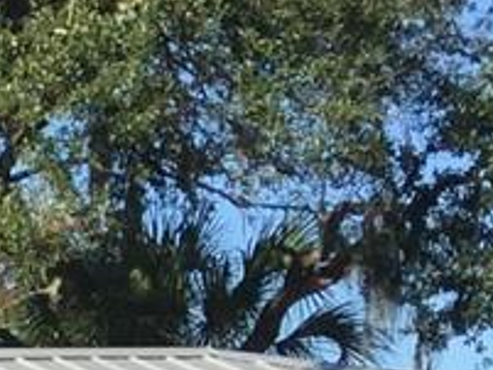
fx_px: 3292
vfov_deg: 6.2
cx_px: -1246
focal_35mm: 231
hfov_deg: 7.1
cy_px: 877
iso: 32
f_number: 2.2
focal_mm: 4.15
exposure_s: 1/1582
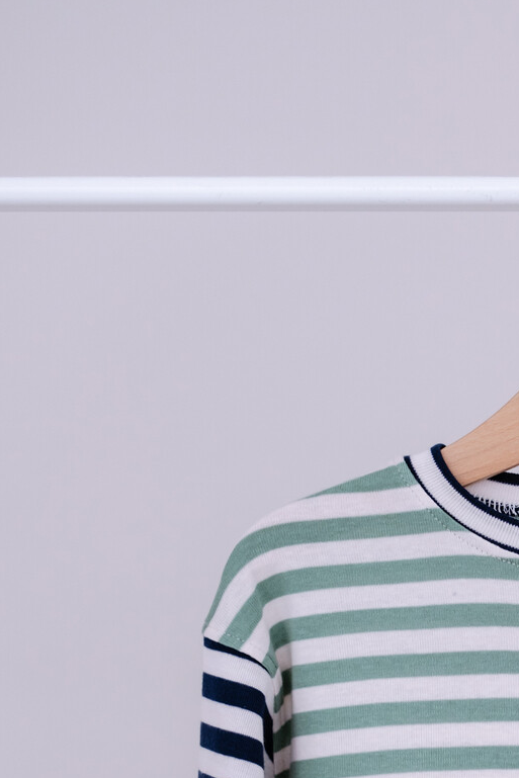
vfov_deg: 17.1
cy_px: 794
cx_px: 589
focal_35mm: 117
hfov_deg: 11.5
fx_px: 2529
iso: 320
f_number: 2.2
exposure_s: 1/125
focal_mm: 33
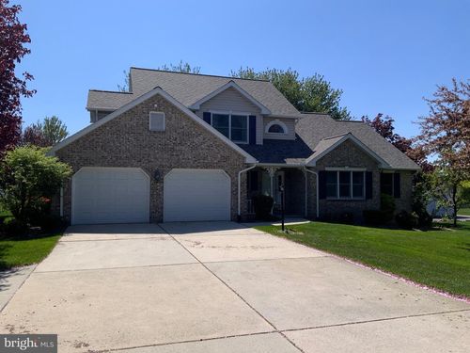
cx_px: 235
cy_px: 176
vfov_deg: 48.2
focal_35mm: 29
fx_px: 394
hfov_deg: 61.7
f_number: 1.8
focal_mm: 3
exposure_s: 1/2667
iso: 16
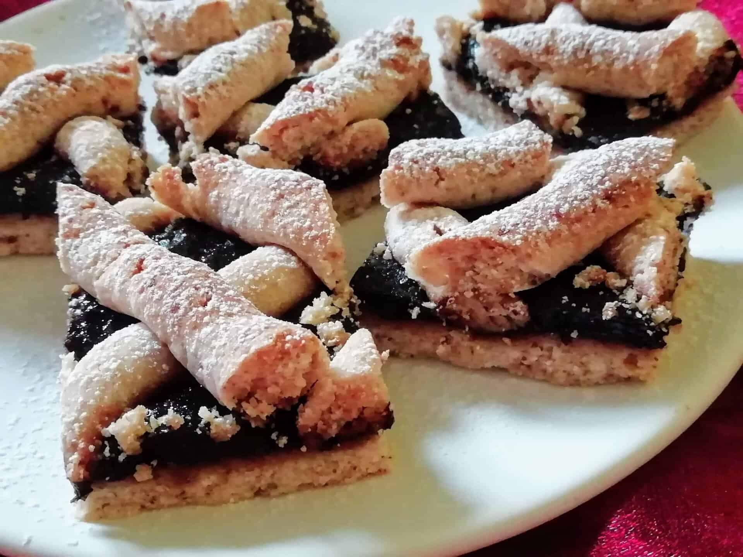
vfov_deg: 35.1
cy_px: 278
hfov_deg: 45.8
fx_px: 880
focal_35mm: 41
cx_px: 372
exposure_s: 1/24
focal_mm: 3.46
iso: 500
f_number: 2.2
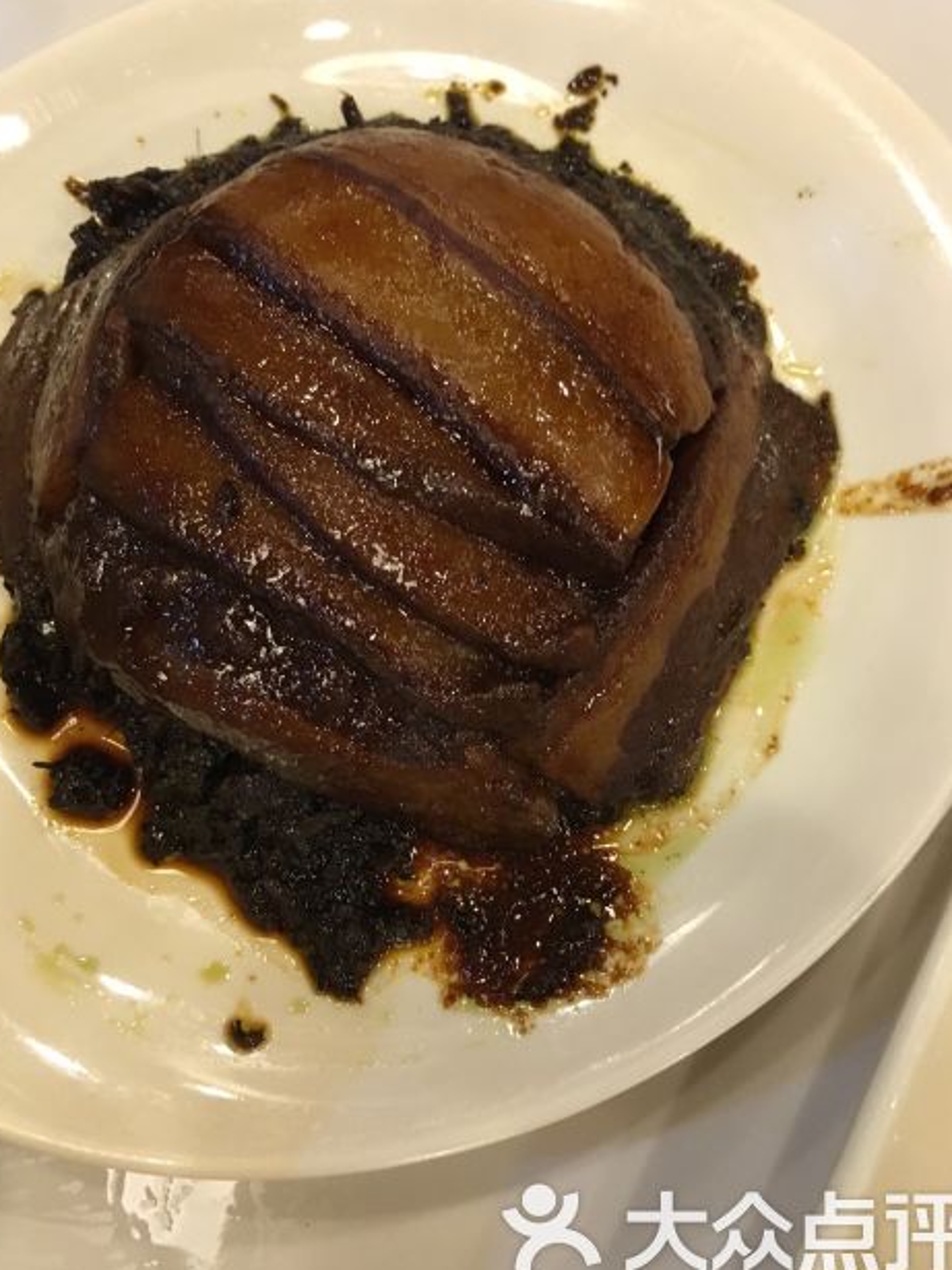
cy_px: 617
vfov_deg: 55.4
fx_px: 1210
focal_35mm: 33
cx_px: 478
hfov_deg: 42.9
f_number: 2.2
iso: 200
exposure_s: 1/25
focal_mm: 4.15
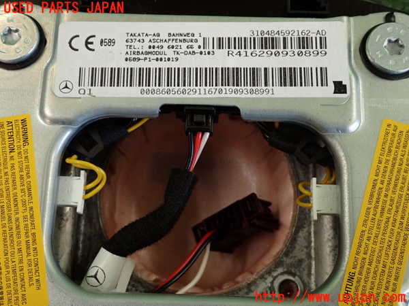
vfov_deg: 30.9
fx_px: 555
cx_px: 204
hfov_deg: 40.4
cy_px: 153
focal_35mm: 47
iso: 800
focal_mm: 8.4
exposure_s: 1/125
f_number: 3.1
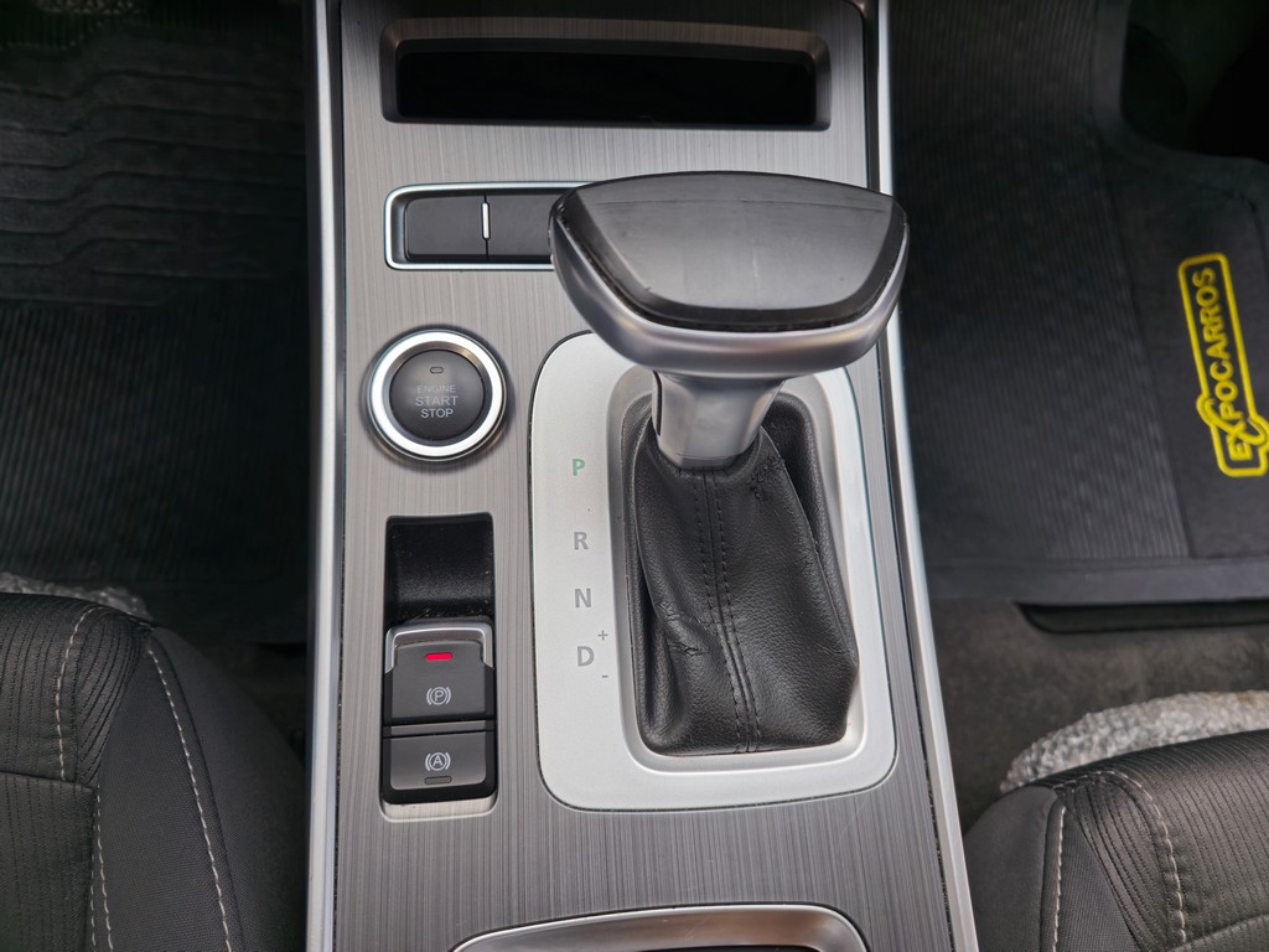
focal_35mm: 23
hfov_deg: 73.9
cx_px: 634
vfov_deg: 58.9
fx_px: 843
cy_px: 476
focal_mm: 6.3
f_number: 1.7
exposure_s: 1/120
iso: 25
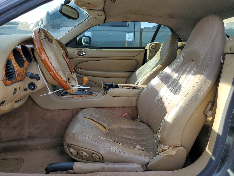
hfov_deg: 67.3
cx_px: 117
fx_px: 176
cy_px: 88
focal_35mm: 26
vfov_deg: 53.1
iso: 50
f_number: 1.5
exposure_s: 1/556
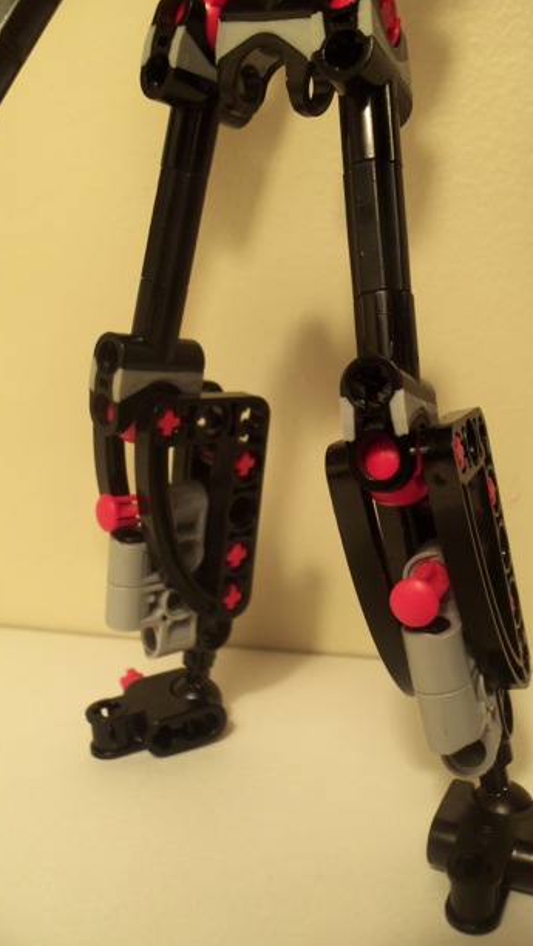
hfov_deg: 35.5
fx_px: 829
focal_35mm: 33
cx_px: 326
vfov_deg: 59.5
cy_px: 468
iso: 100
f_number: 3.4
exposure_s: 1/30
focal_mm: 5.2
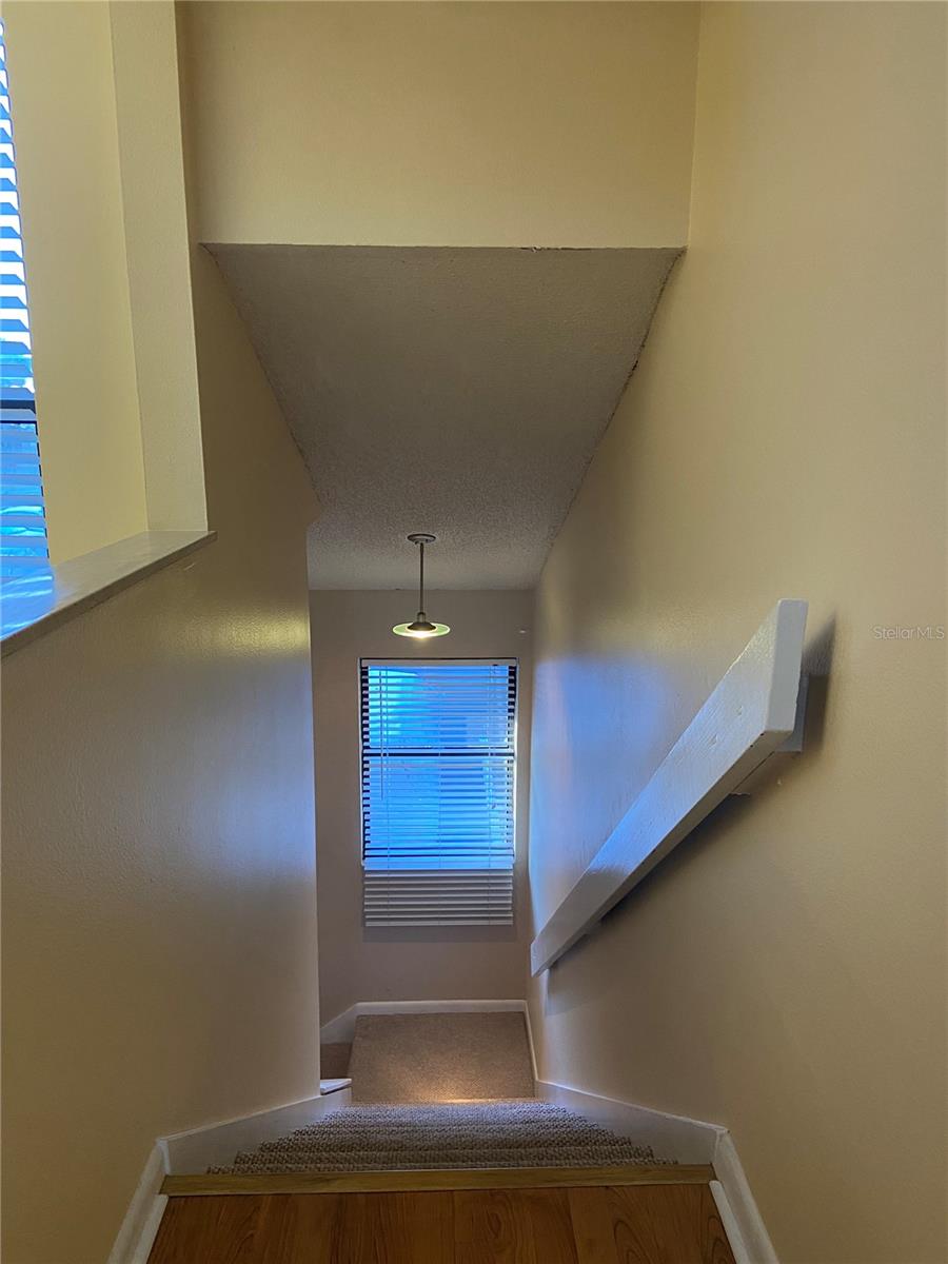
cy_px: 632
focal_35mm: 26
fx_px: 949
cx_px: 474
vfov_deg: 67.3
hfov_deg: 53.1
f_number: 1.8
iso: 320
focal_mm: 4.25
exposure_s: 1/60
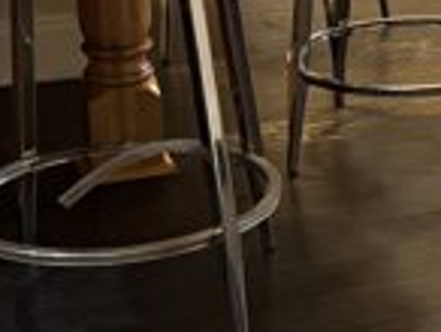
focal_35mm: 142
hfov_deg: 13.0
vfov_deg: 10.4
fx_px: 1812
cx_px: 692
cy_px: 30
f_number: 1.6
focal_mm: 5.1
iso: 400
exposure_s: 1/60
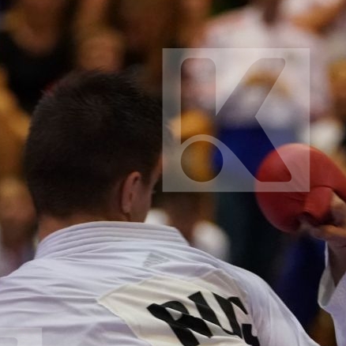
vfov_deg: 3.8
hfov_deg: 3.8
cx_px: 236
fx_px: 5247
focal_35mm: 464
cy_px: 400
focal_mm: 133
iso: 6400
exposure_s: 1/800
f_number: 2.8
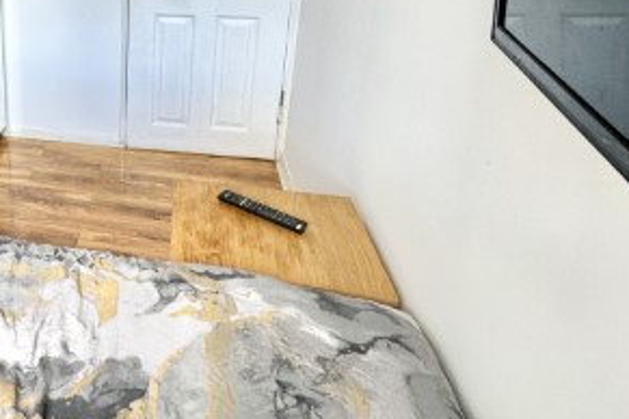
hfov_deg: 50.1
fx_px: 559
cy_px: 39
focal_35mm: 32
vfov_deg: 38.2
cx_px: 30
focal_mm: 2.22
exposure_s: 1/99
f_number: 2.2
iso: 160
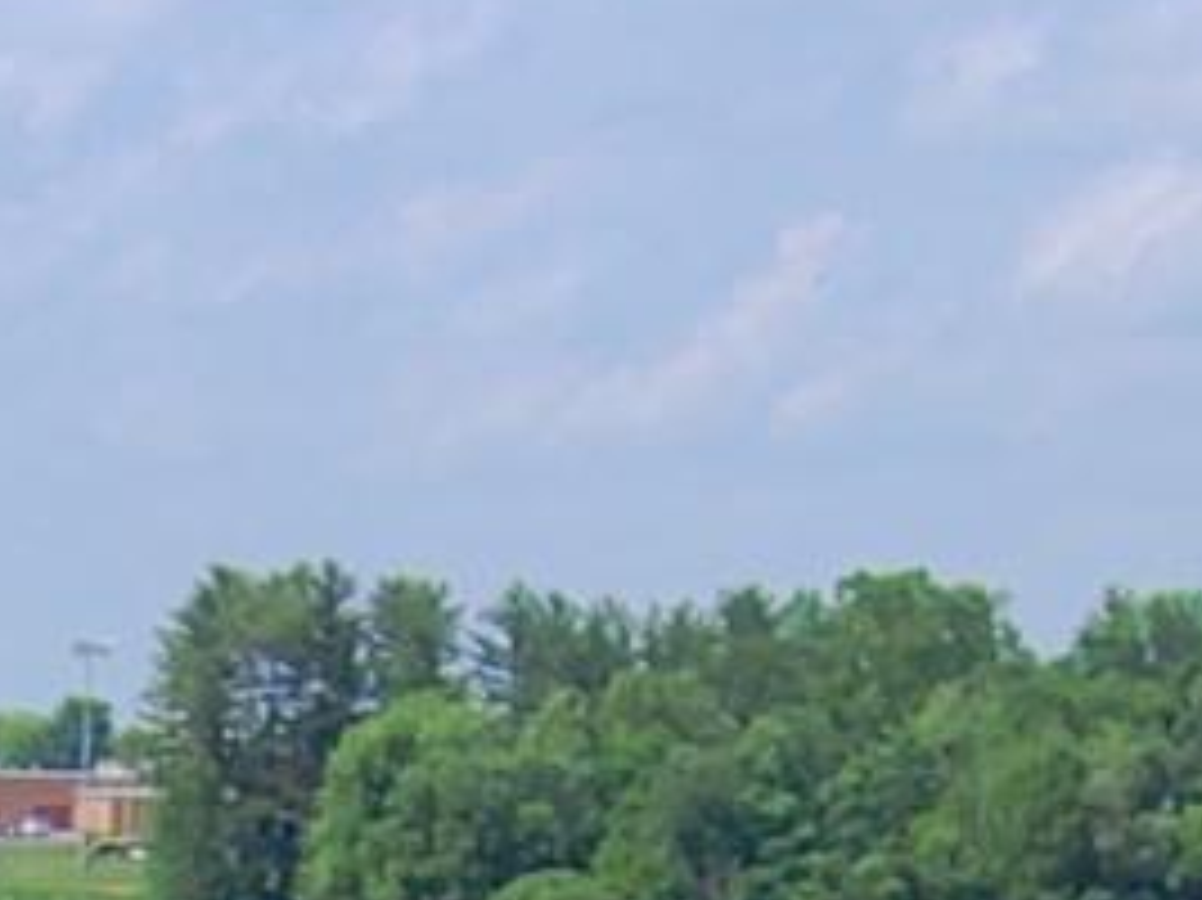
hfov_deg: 11.9
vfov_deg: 8.0
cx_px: -383
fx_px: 5588
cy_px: 2673
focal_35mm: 161
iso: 100
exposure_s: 1/1292
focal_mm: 3.7
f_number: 2.8
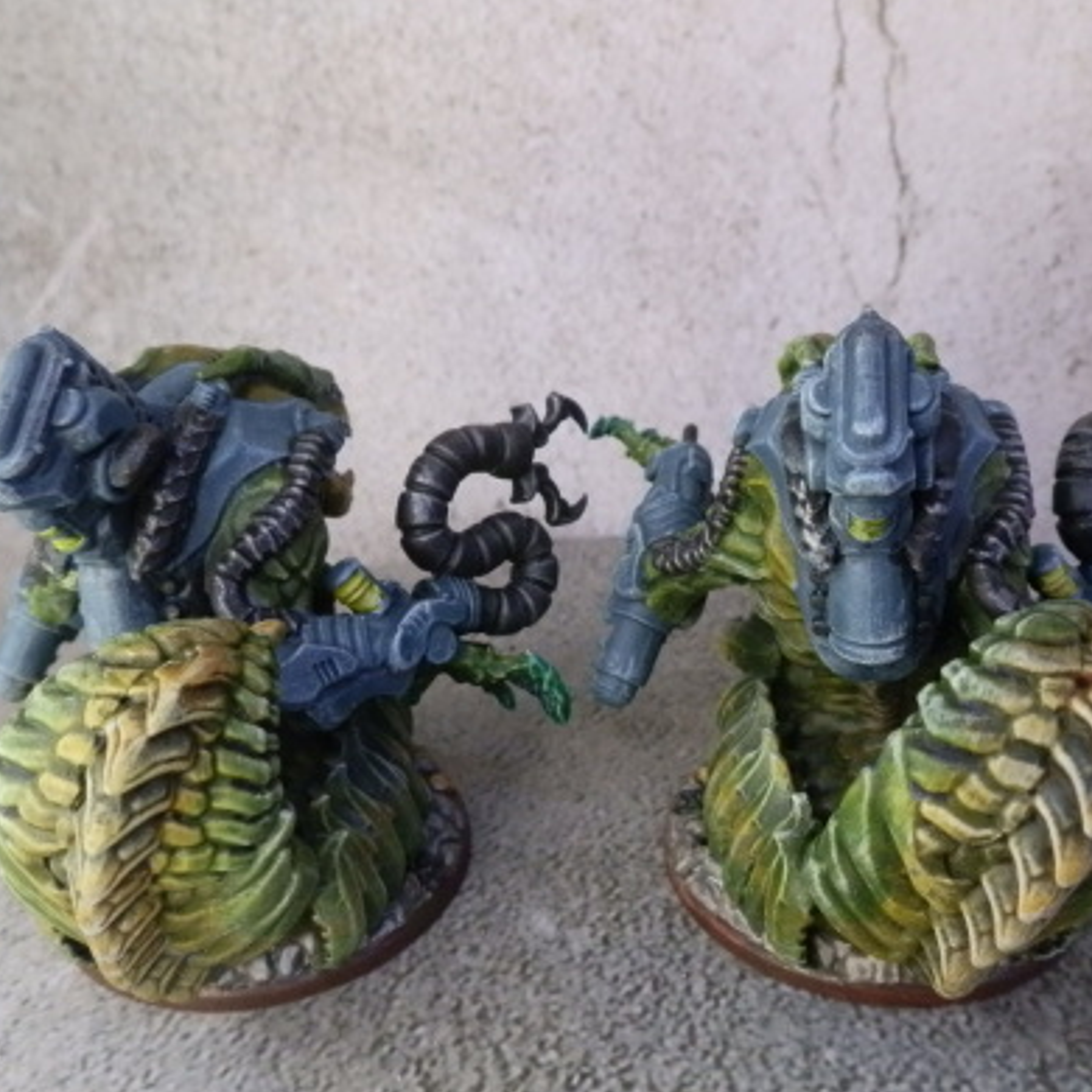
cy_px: 535
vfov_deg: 48.4
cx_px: 574
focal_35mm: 34
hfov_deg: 48.4
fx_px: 1213
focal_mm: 5
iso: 400
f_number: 3.1
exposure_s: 1/125
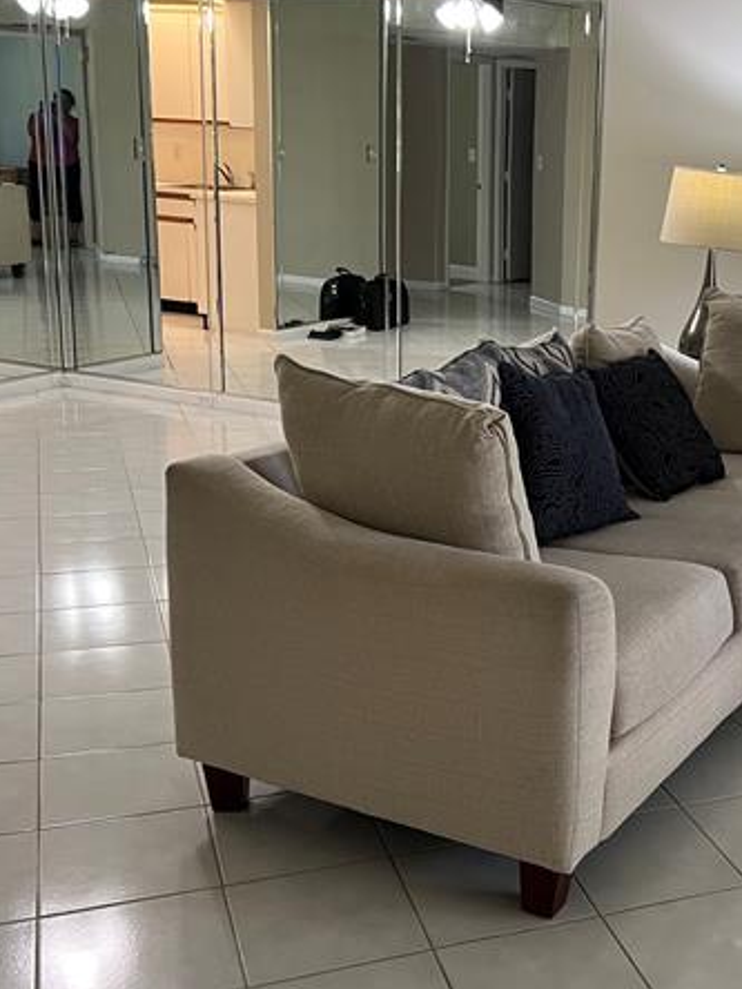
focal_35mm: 45
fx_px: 1286
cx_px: 624
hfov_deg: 31.1
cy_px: 474
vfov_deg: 42.1
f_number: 1.5
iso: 160
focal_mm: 5.7
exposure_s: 1/60
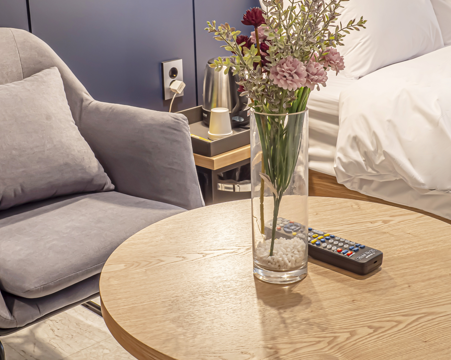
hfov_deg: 31.4
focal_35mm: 60
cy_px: 136
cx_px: 210
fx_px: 801
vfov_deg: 25.3
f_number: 16
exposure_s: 1/1.25
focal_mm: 35
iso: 400
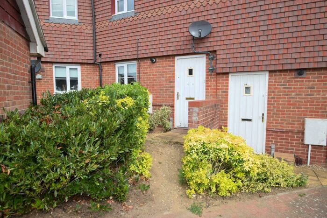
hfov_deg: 81.2
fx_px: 191
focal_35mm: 21
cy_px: 109
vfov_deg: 59.5
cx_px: 164
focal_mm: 14
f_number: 6.3
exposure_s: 1/160
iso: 100
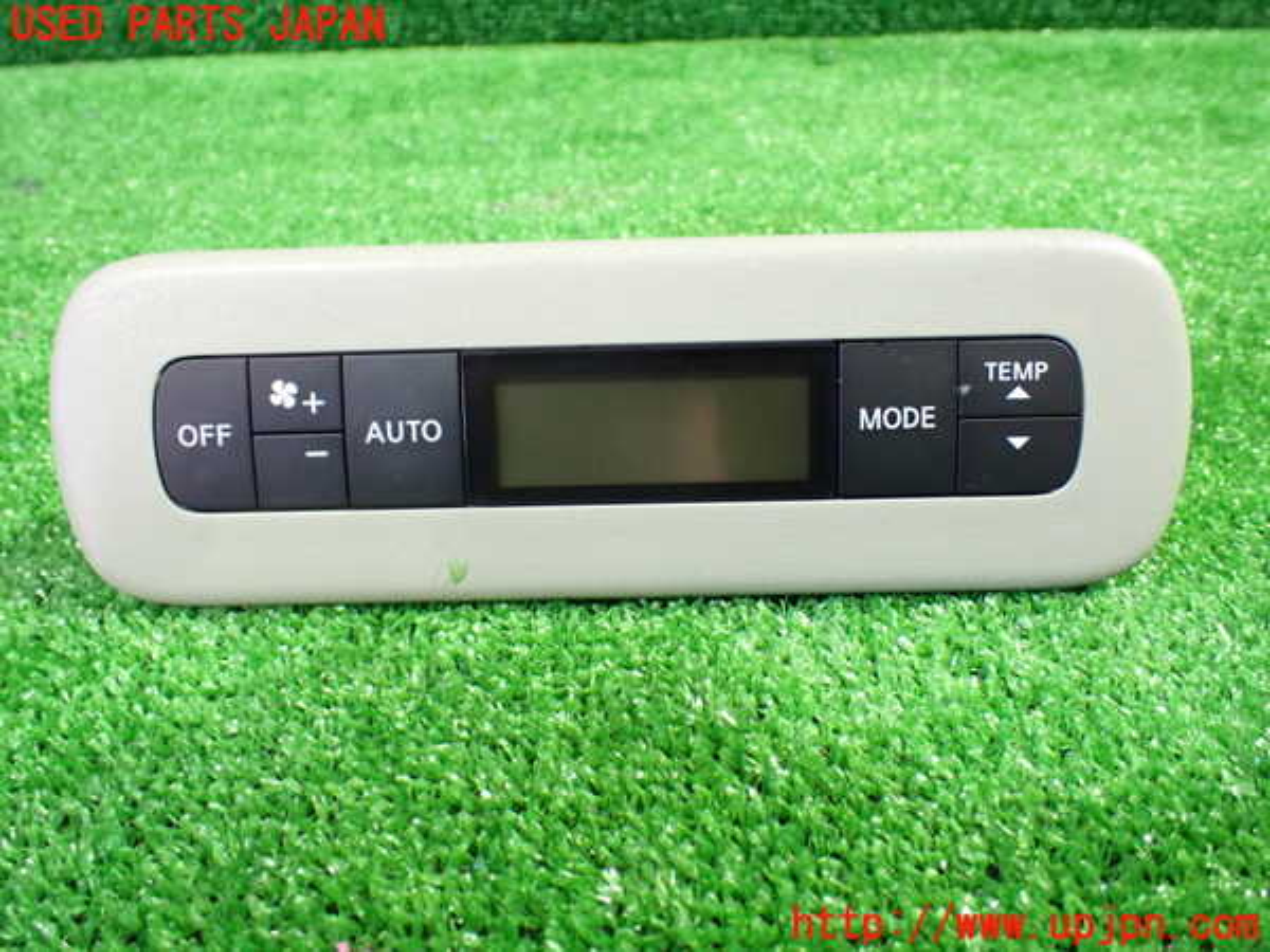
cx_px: 635
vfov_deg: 46.8
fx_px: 1101
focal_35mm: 30
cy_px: 476
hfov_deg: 60.0
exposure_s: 1/30
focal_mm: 5.4
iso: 1000
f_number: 2.3
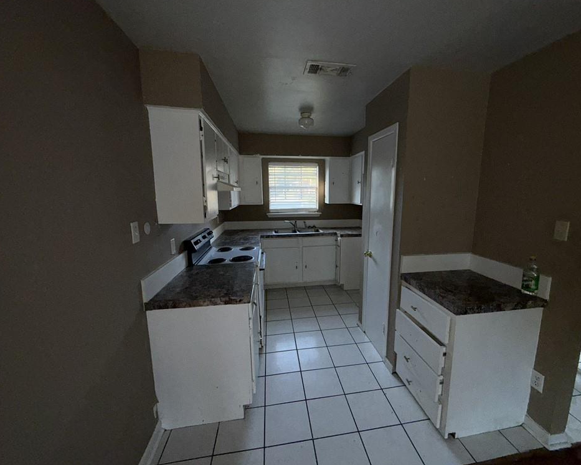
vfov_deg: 84.0
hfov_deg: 96.6
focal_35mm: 15
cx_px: 313
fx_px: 258
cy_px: 231
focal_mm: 2.22
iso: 80
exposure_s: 1/122
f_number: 2.2
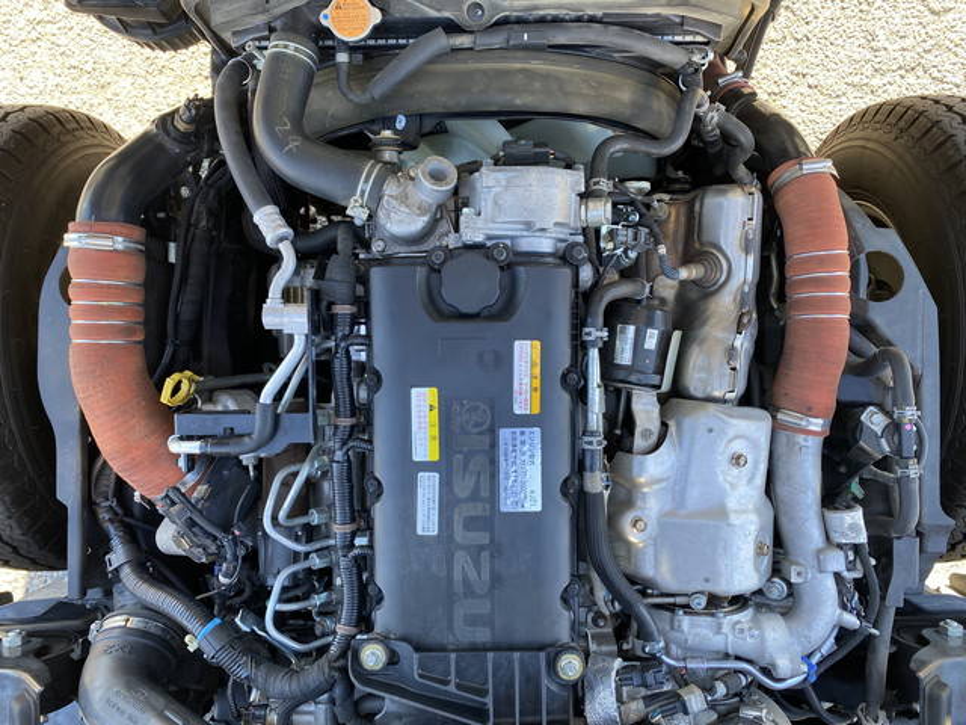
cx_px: 483
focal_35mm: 26
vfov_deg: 53.1
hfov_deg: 67.3
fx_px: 726
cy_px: 362
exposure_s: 1/122
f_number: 1.8
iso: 64
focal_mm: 4.25
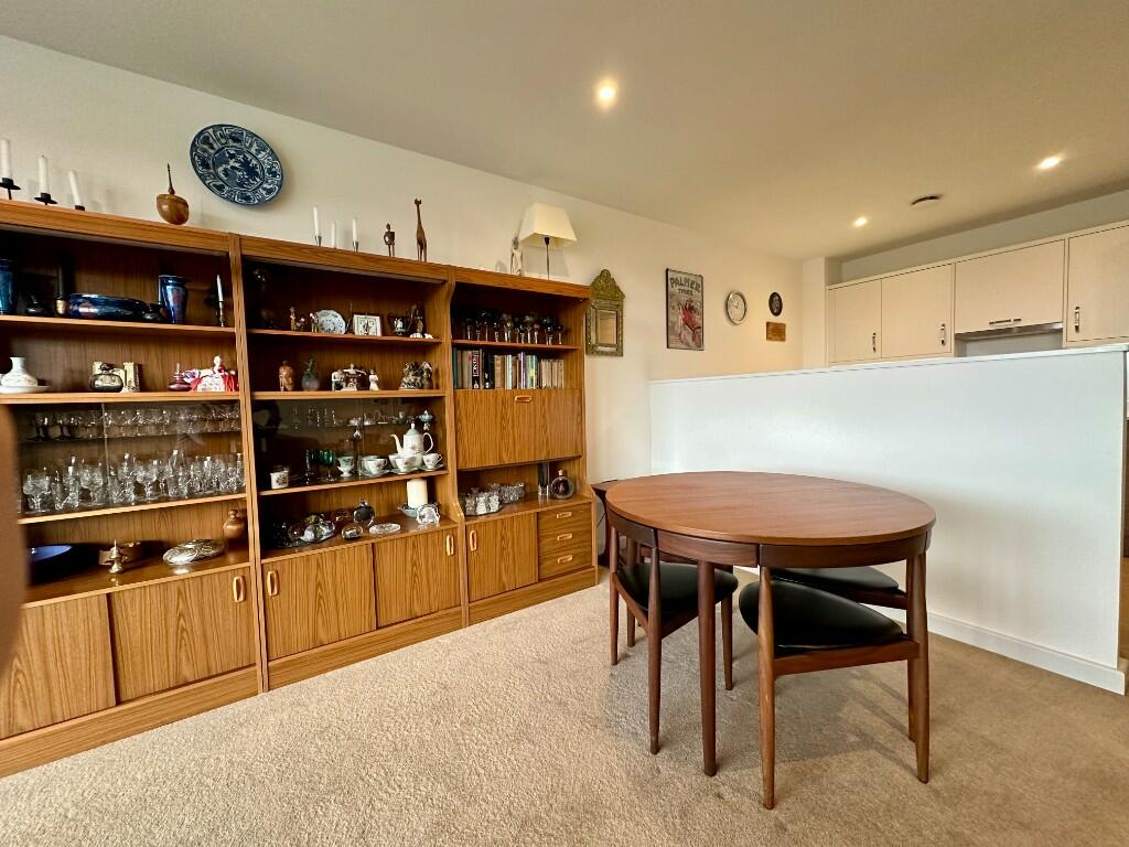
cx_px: 564
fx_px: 457
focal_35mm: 14
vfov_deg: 85.7
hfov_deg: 102.1
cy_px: 424
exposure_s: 1/100
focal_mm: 2.22
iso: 320
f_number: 2.2
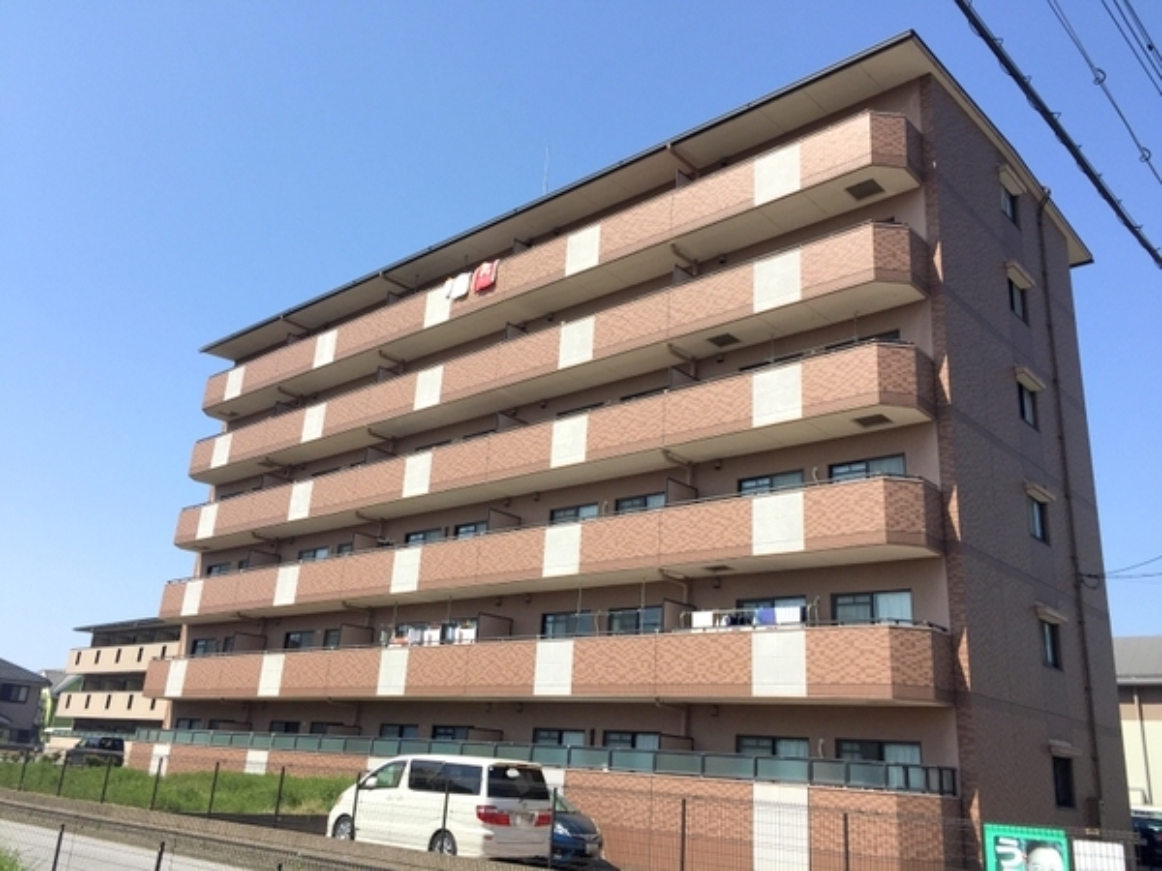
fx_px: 973
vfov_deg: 48.2
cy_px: 436
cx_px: 581
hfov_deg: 61.7
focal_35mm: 29
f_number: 2.2
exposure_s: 1/1883
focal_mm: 4.15
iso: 32
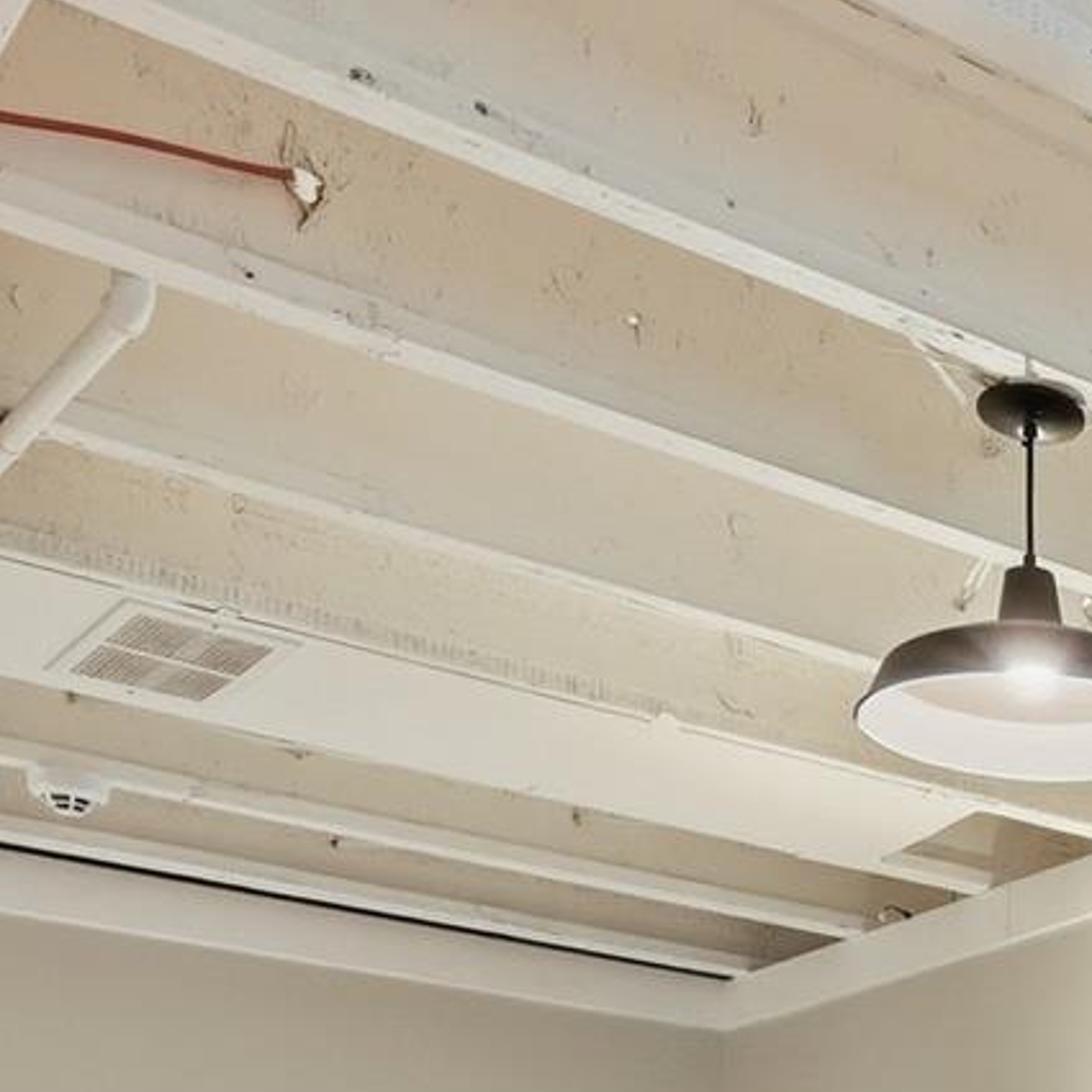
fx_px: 2498
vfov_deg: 21.2
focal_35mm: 70
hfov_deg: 21.3
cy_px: 1581
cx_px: 1565
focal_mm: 14
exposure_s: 1/3.33
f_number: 8
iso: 100
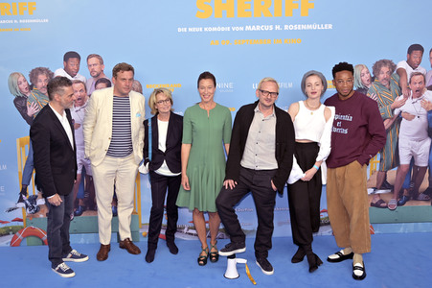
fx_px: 444
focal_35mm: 37
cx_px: 216
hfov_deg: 51.9
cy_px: 144
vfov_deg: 35.9
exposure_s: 1/200
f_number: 4
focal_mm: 37
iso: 160
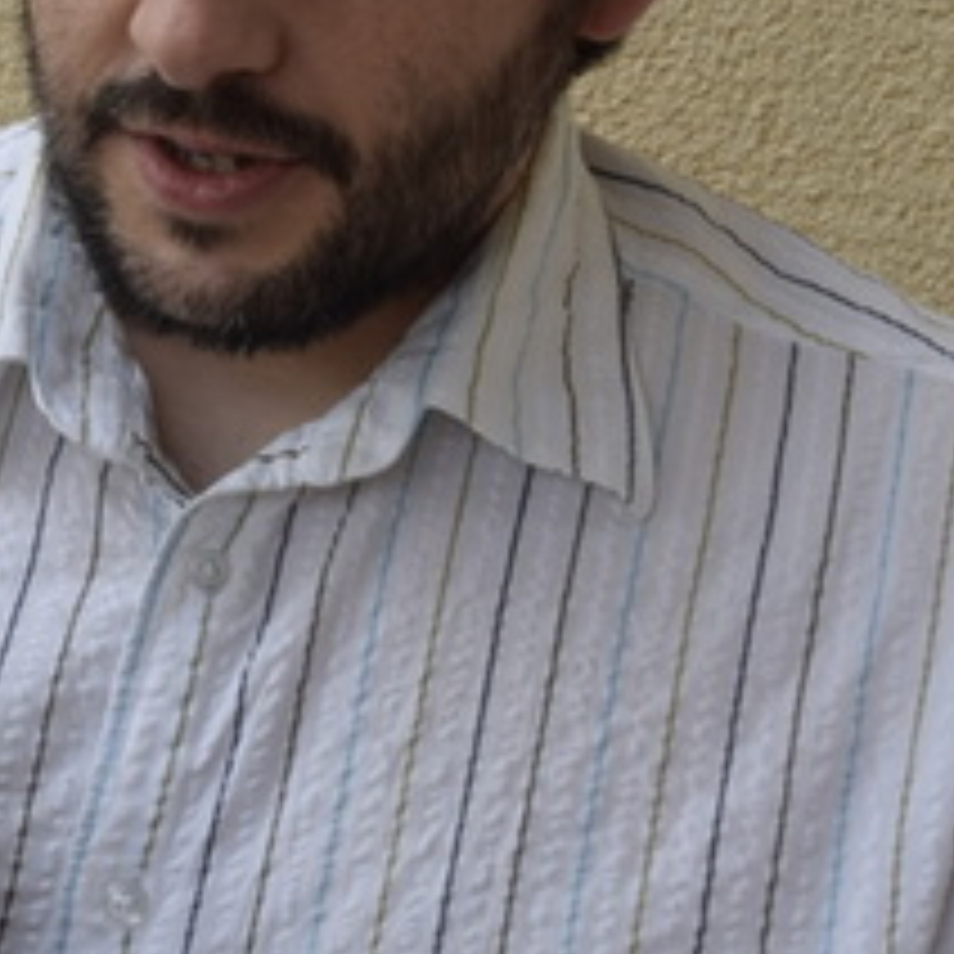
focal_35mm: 210
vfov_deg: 8.3
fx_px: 6548
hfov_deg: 8.3
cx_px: 144
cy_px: 243
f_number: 8
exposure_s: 1/80
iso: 100
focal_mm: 44
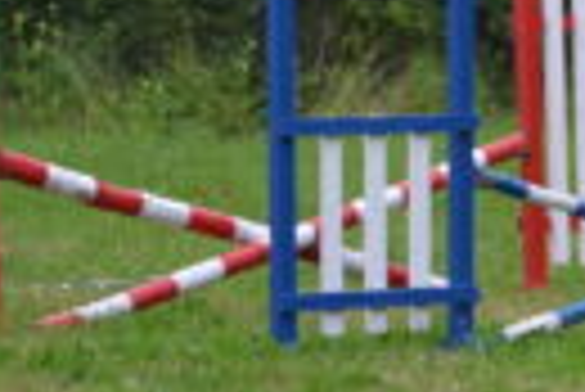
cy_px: 0
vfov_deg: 3.2
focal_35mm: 430
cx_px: 945
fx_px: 6995
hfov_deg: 4.7
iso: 400
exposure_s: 1/250
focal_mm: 62
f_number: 4.2
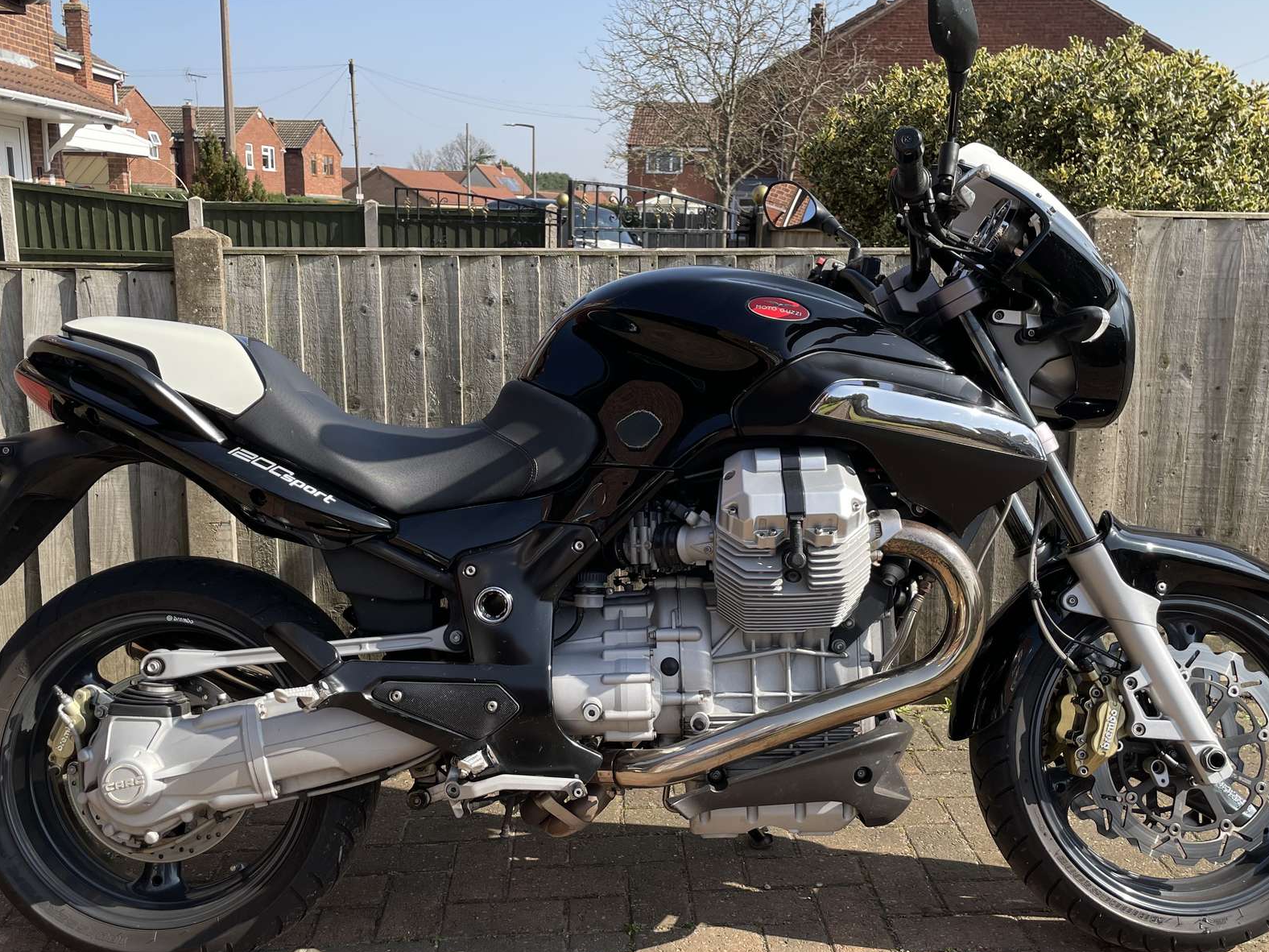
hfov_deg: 55.3
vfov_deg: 42.9
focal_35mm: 33
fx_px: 1210
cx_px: 622
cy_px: 495
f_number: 1.6
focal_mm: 4.2
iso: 32
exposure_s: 1/1490
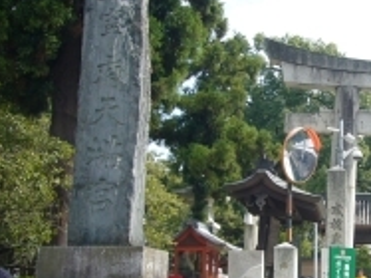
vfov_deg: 24.2
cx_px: 359
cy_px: 197
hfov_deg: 30.3
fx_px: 643
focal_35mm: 60
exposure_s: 1/200
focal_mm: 4.6
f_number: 5.6
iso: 80
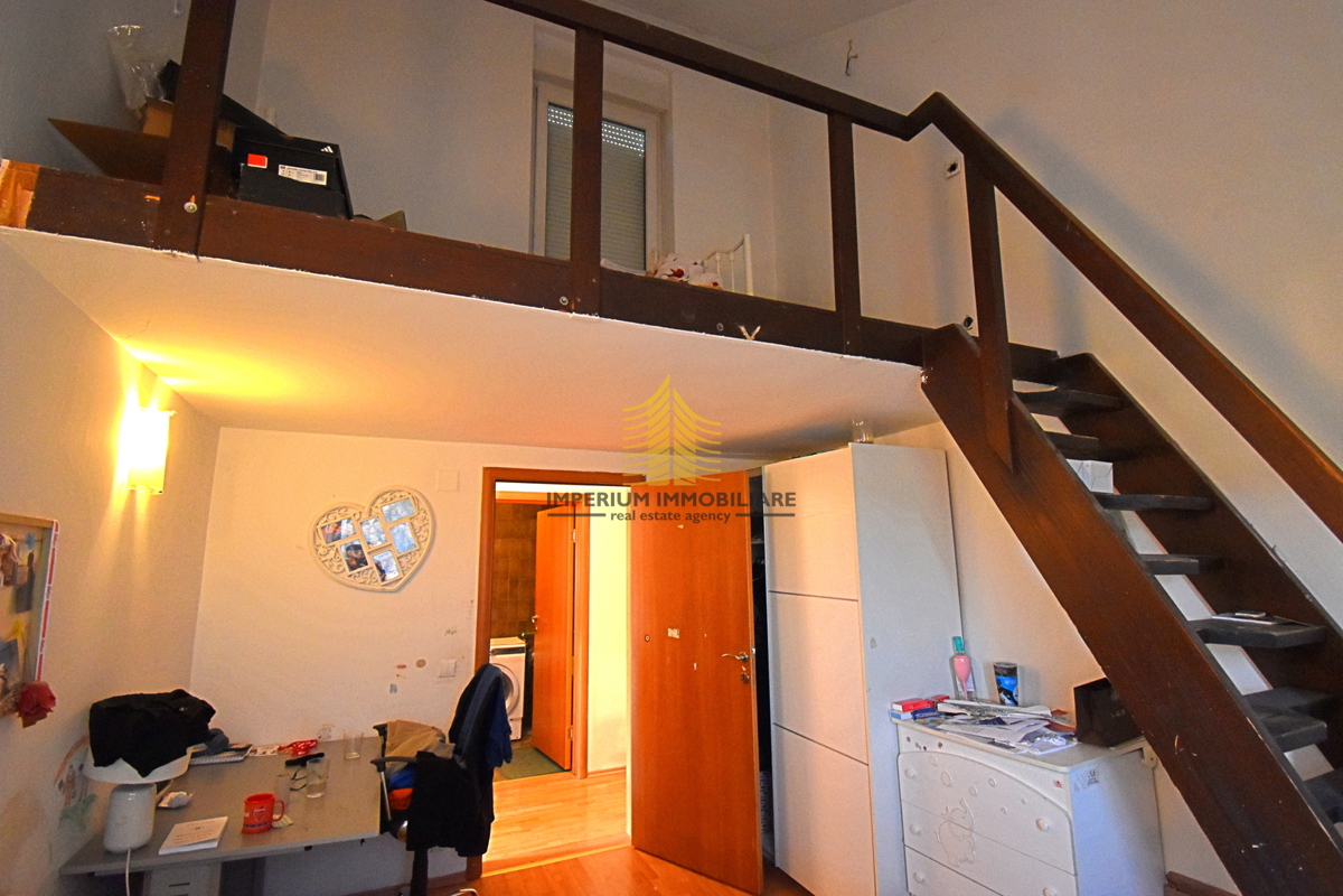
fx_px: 560
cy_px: 448
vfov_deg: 77.3
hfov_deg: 100.4
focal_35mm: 15
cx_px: 672
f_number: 4.5
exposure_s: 1/125
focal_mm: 10
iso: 2000
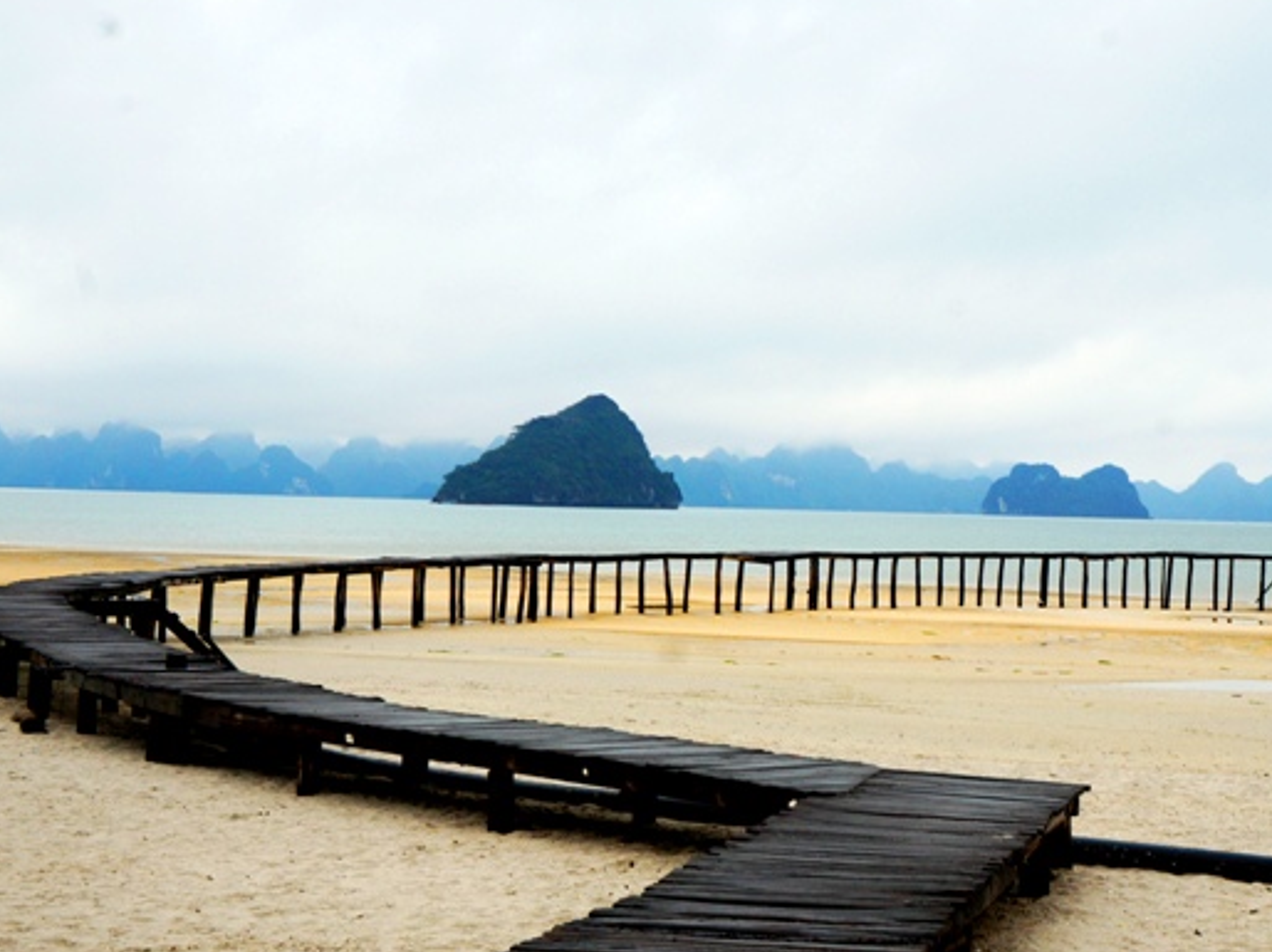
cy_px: 488
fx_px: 2240
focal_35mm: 61
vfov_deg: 24.0
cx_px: 772
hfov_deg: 31.6
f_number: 13
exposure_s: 1/60
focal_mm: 34
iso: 200
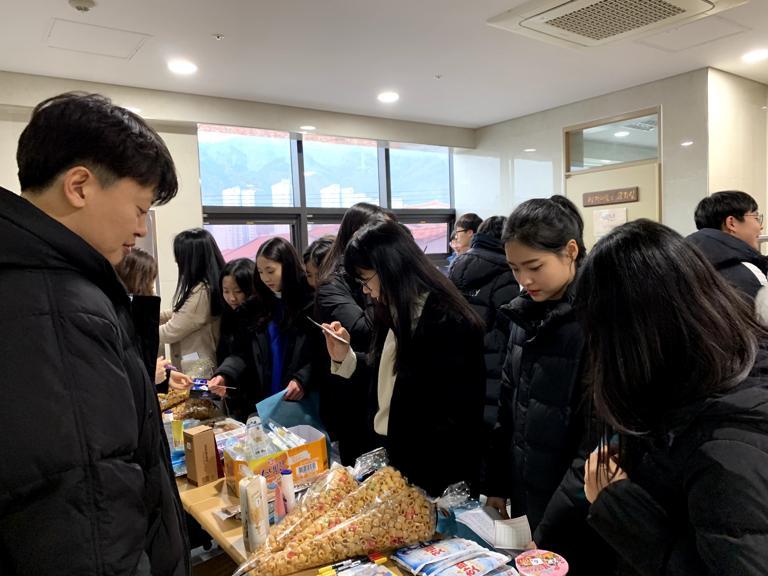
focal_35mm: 26
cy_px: 288
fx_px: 577
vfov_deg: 53.1
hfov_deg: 67.3
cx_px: 384
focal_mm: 4.25
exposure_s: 1/40
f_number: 1.8
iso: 250
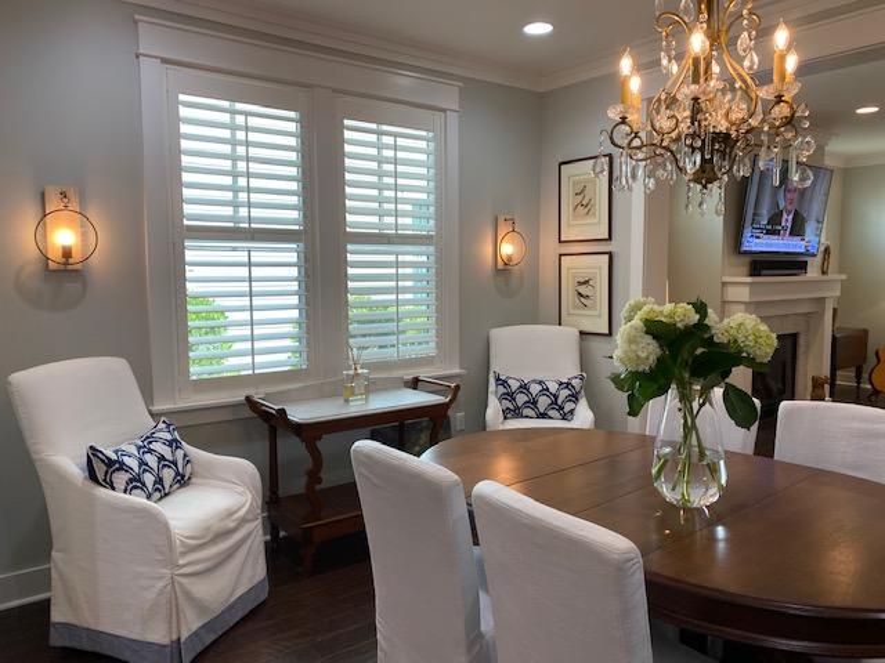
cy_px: 332
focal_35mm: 26
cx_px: 442
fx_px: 665
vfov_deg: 53.1
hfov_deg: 67.3
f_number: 1.8
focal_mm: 4.25
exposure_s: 1/120
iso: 100
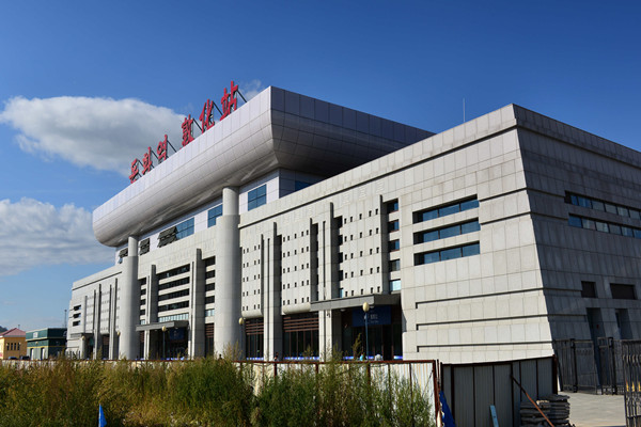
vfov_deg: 42.3
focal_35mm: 31
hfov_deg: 60.3
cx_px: 320
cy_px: 214
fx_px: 552
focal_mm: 31
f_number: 7.1
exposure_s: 1/500
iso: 100
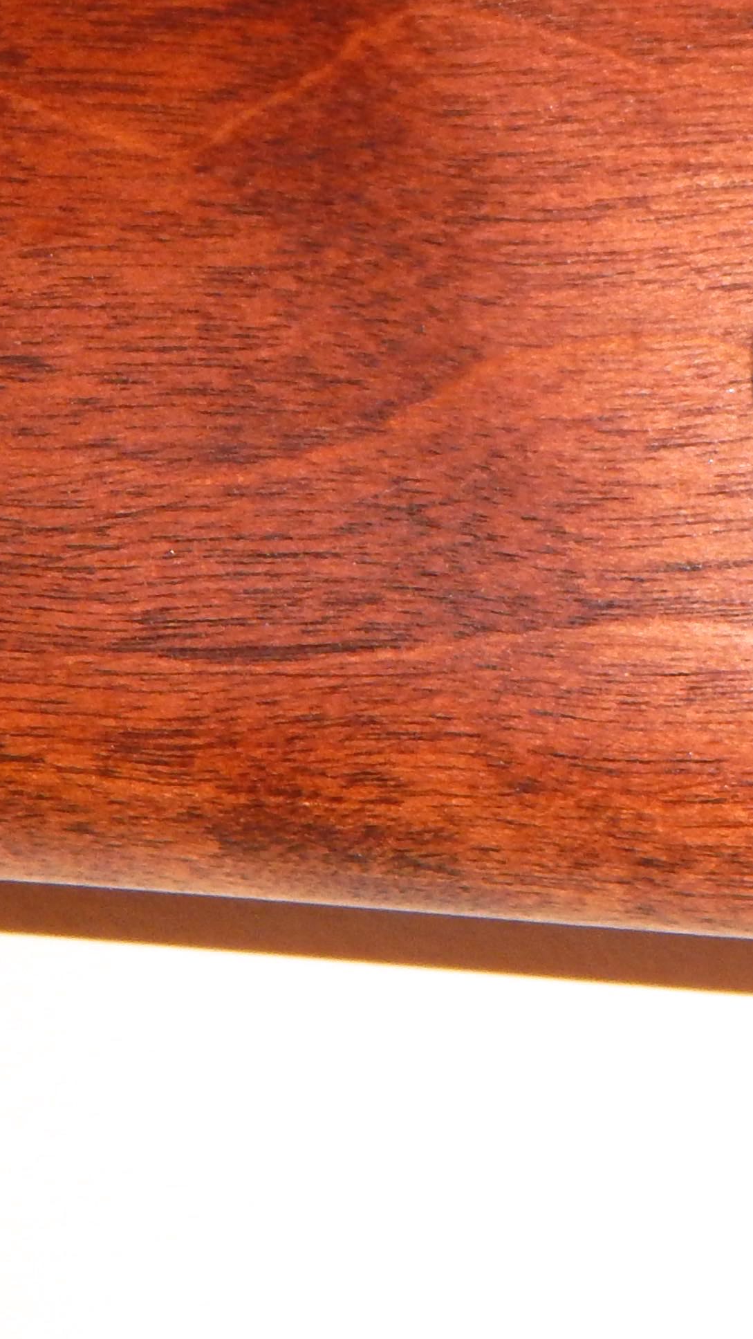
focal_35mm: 179
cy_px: 210
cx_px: 1538
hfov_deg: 6.6
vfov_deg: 12.0
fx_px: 6351
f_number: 8.2
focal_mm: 12.3
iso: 200
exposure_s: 1/30
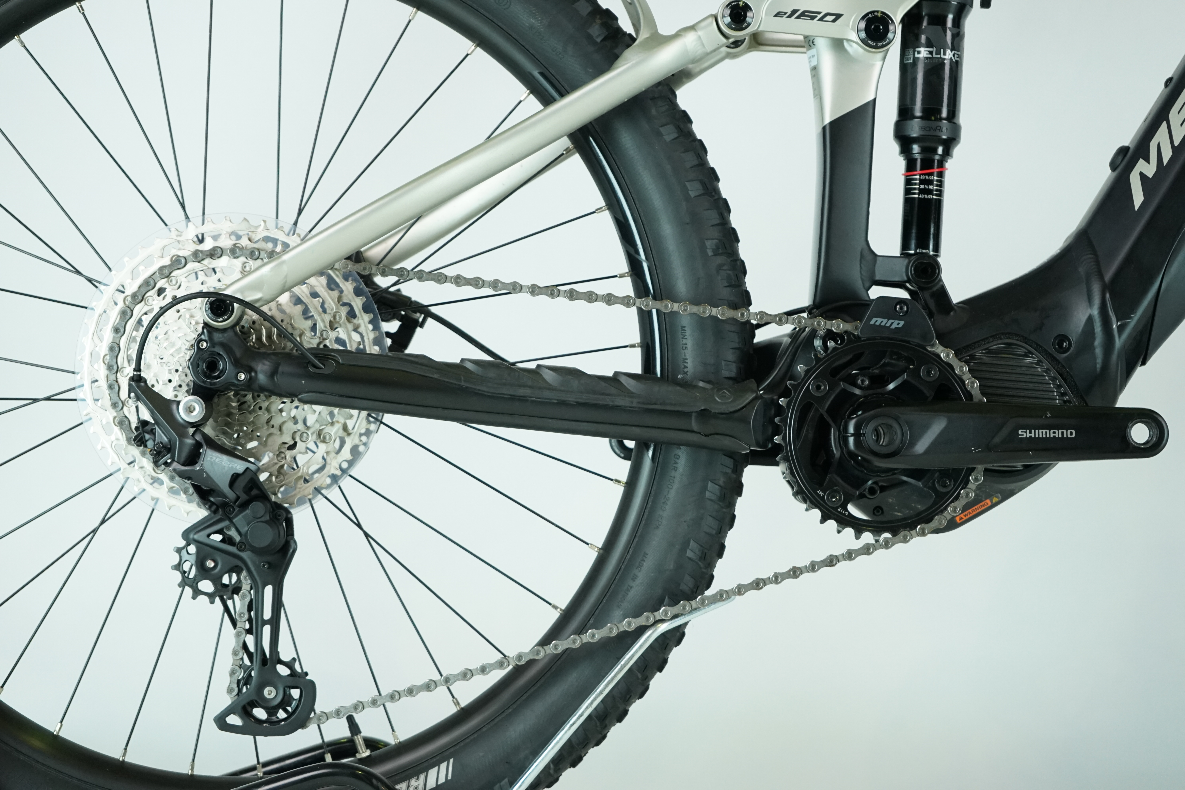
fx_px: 2304
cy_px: 395
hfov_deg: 28.8
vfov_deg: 19.5
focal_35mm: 70
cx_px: 592
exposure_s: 1/200
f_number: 5.6
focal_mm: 70
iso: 2000
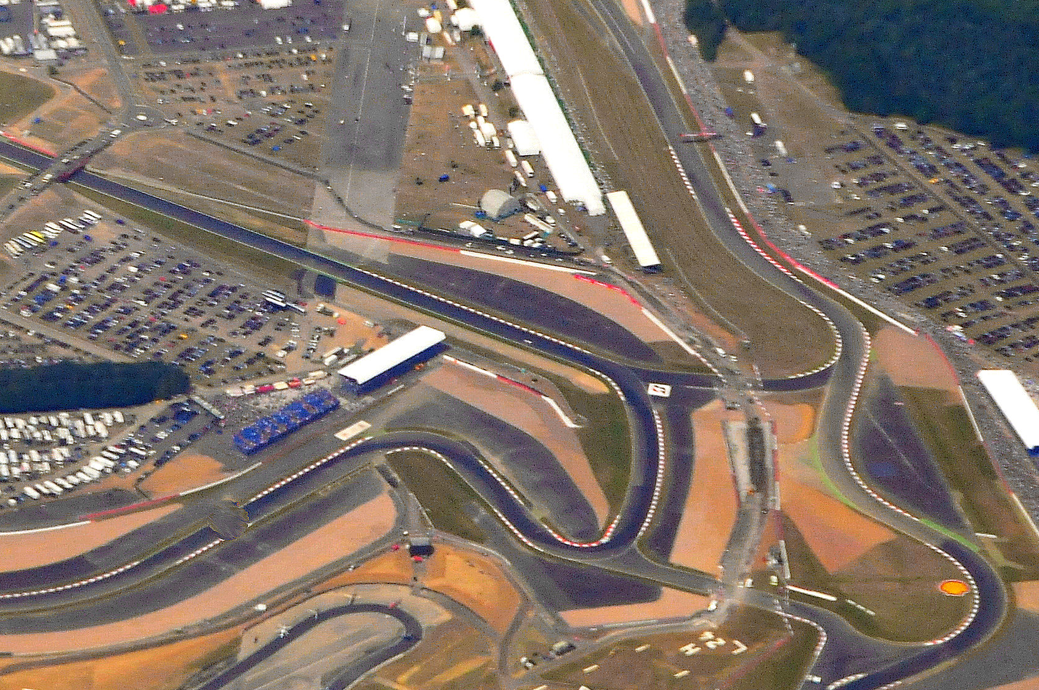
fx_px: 14298
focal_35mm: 496
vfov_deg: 2.8
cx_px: 46
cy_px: 385
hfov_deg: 4.2
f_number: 11
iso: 800
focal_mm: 130
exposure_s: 1/500
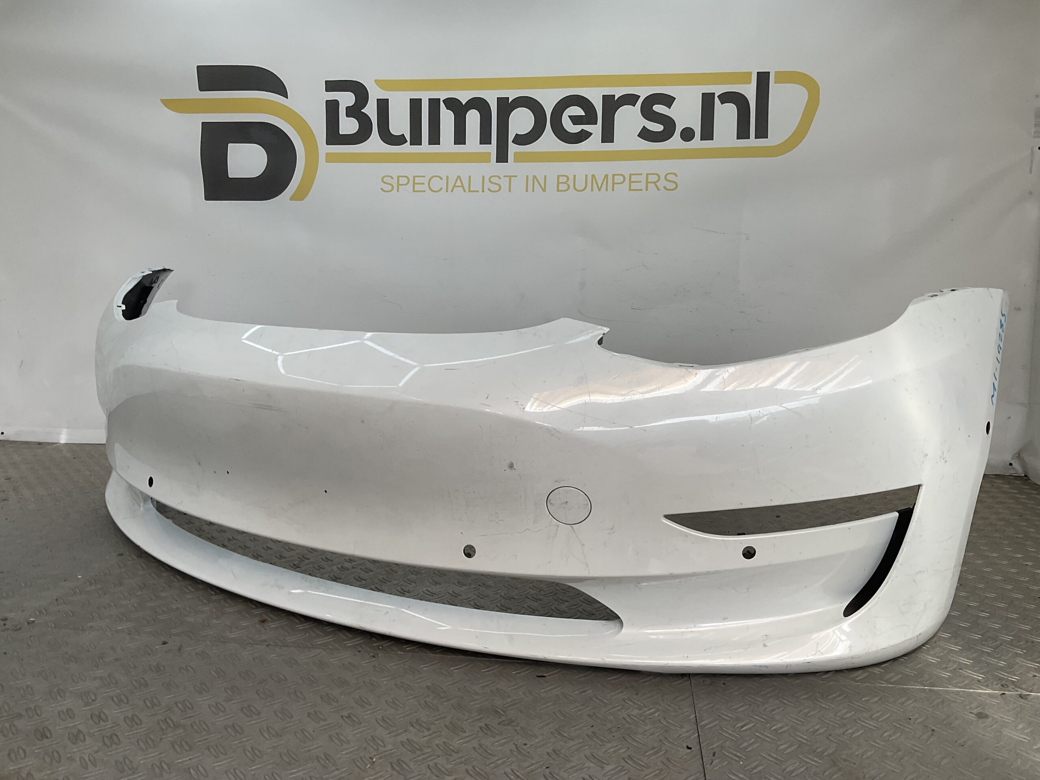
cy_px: 390
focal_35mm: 29
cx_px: 520
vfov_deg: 48.2
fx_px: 871
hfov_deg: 61.7
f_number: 1.8
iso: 16
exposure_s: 1/627
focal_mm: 3
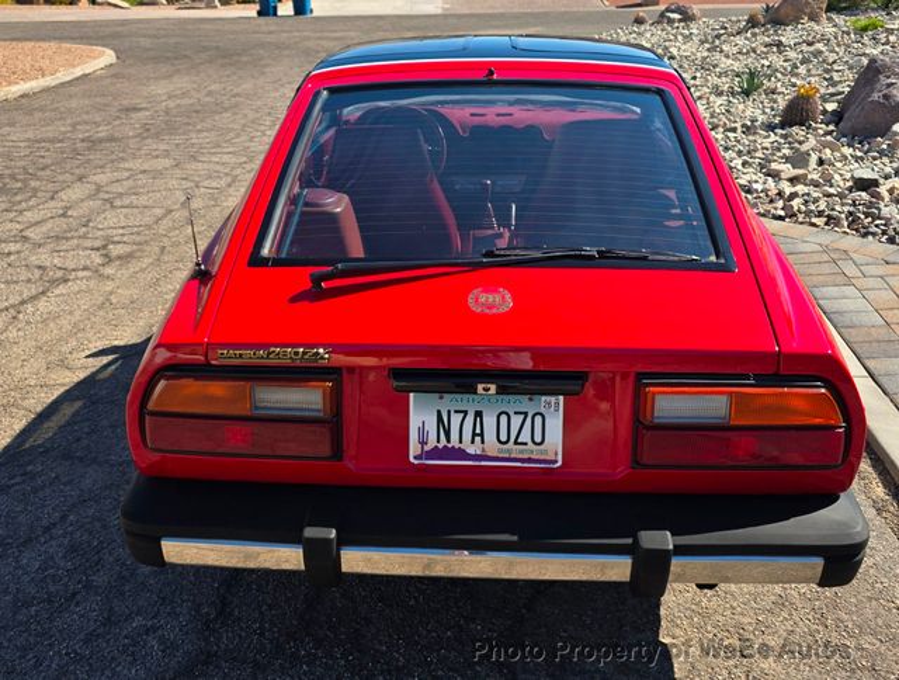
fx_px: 599
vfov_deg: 59.1
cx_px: 450
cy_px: 340
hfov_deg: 73.8
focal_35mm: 23
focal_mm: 6.3
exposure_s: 1/477
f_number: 1.7
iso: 12
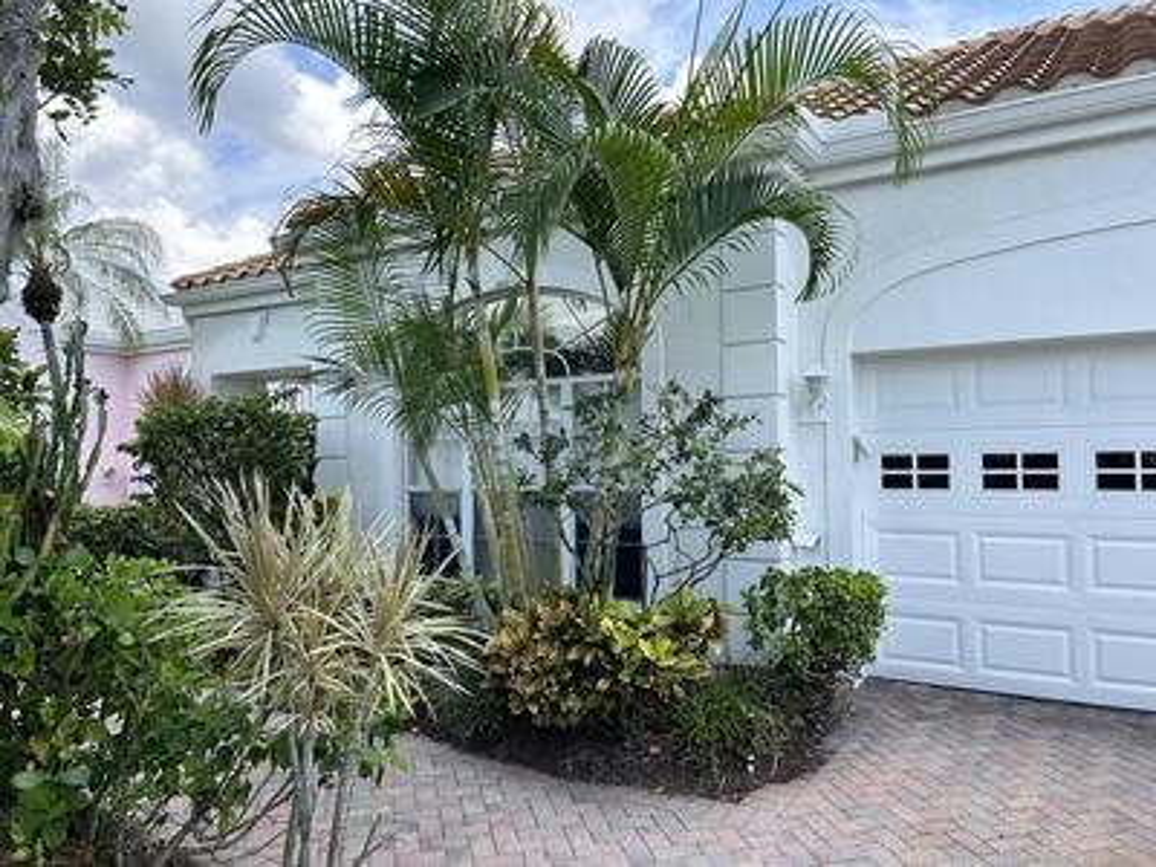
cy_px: 434
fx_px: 868
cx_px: 578
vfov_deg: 53.1
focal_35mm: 26
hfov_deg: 67.3
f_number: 1.5
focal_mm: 5.7
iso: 50
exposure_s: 1/1209
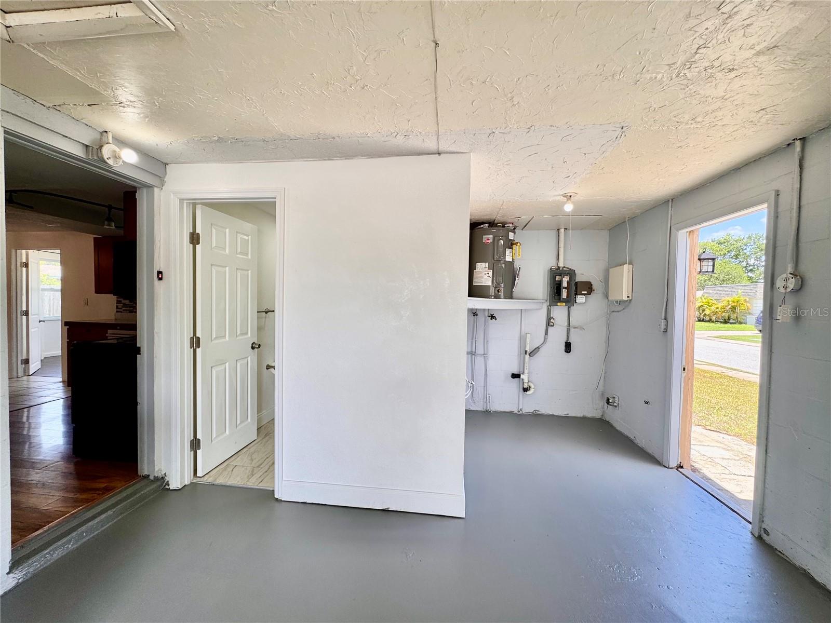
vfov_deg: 85.7
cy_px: 312
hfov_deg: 102.1
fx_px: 336
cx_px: 416
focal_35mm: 14
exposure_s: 1/134
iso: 40
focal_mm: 2.22
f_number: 2.2
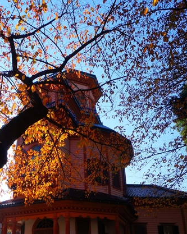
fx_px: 187
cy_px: 204
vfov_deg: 56.7
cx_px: 48
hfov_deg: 51.0
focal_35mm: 27
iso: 400
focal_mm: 10
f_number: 9
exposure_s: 1/640
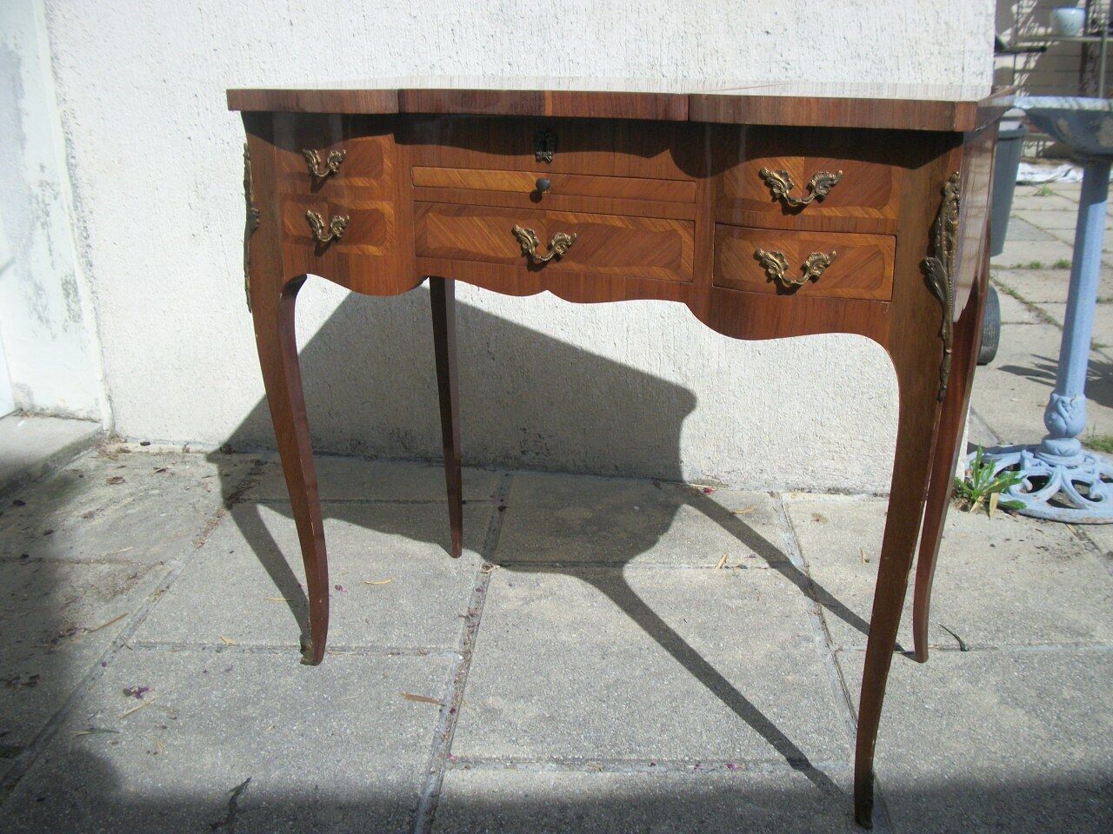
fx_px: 1029
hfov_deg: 56.8
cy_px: 417
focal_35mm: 32
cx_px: 556
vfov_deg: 44.2
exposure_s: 1/200
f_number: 8.8
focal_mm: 5.7
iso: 80
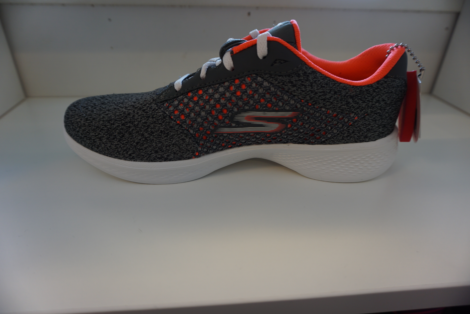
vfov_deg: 53.2
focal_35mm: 24
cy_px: 157
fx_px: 313
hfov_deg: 73.7
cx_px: 235
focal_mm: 16
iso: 160
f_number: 3.5
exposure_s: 1/60
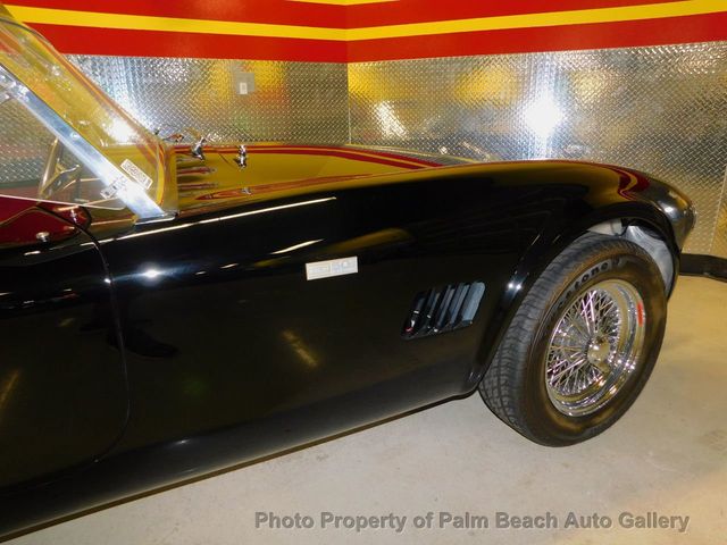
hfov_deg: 73.9
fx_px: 483
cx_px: 364
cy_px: 272
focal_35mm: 23
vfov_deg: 58.9
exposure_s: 1/30
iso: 200
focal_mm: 4
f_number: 3
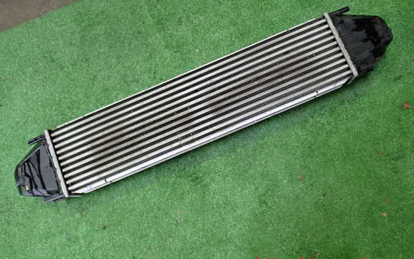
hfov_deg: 55.3
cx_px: 204
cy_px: 113
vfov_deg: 36.2
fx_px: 395
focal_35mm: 35
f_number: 2.4
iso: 250
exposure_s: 1/30
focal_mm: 5.79
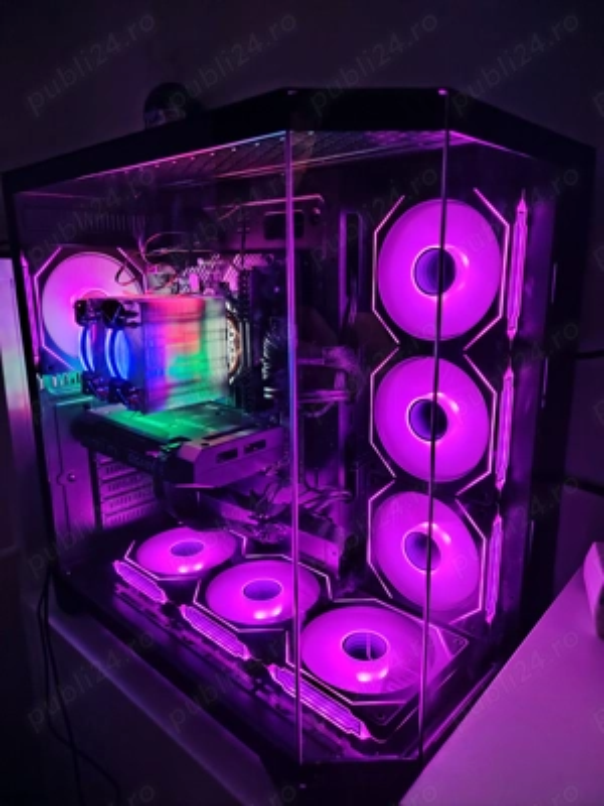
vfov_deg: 71.6
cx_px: 302
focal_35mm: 24
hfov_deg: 56.8
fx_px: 558
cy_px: 403
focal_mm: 5.25
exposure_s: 1/25
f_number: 1.75
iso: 1772
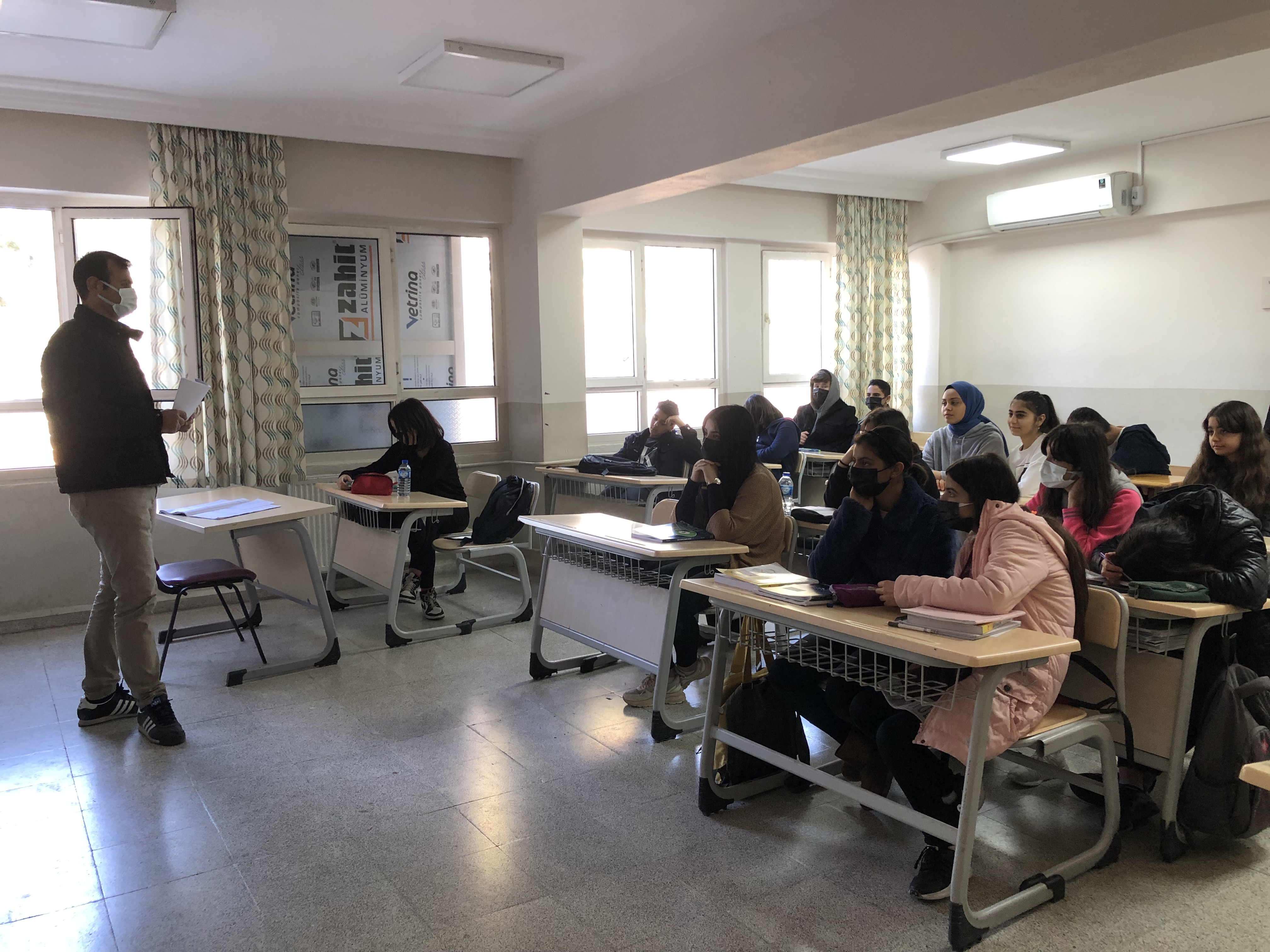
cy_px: 476
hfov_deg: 63.4
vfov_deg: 49.7
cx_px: 635
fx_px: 1027
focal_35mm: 28
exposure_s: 1/33
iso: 40
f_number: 1.8
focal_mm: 3.99
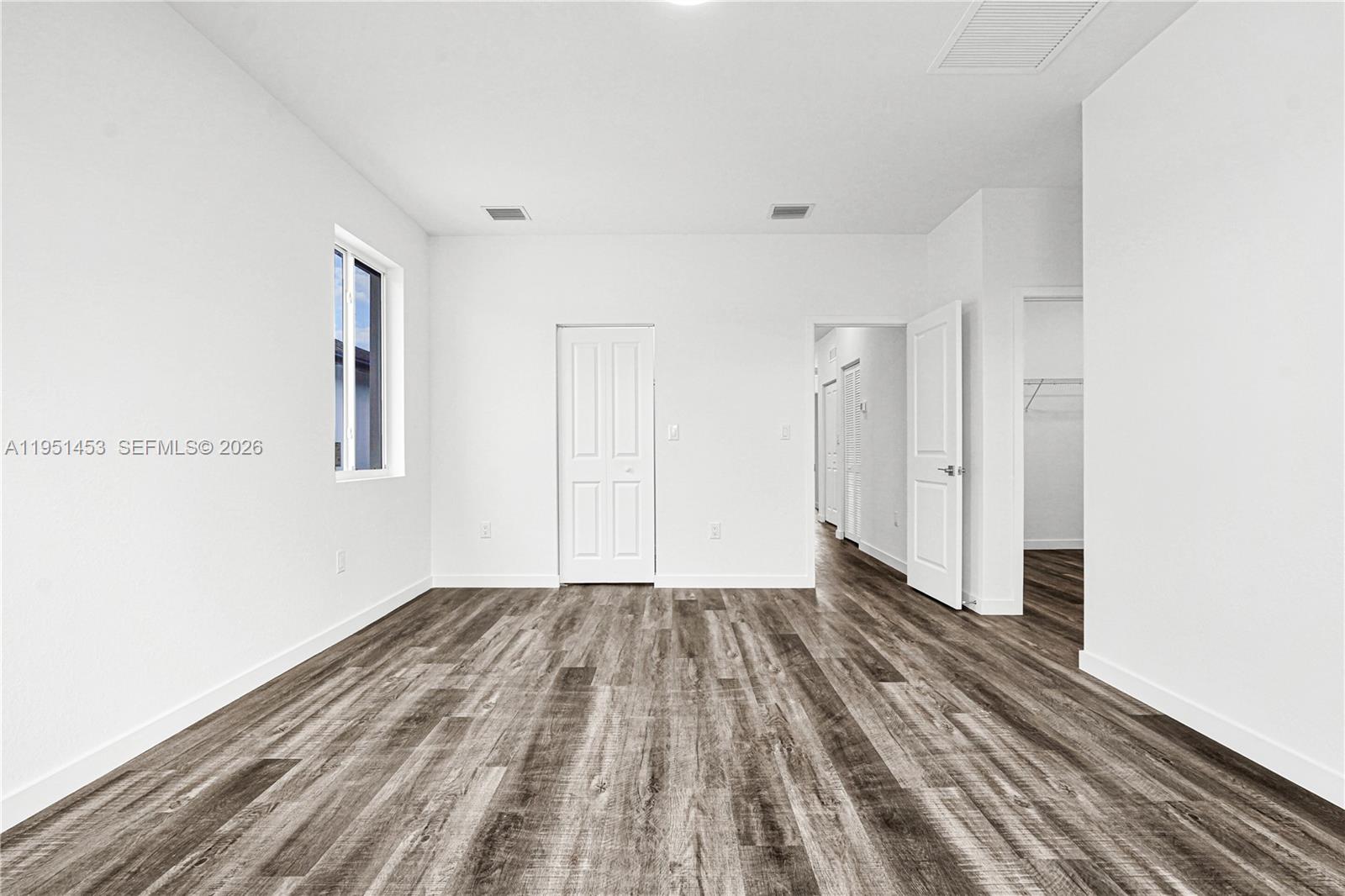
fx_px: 598
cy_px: 448
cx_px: 672
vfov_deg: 73.7
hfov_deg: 96.7
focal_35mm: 16
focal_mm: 16
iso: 500
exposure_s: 1/30
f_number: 8
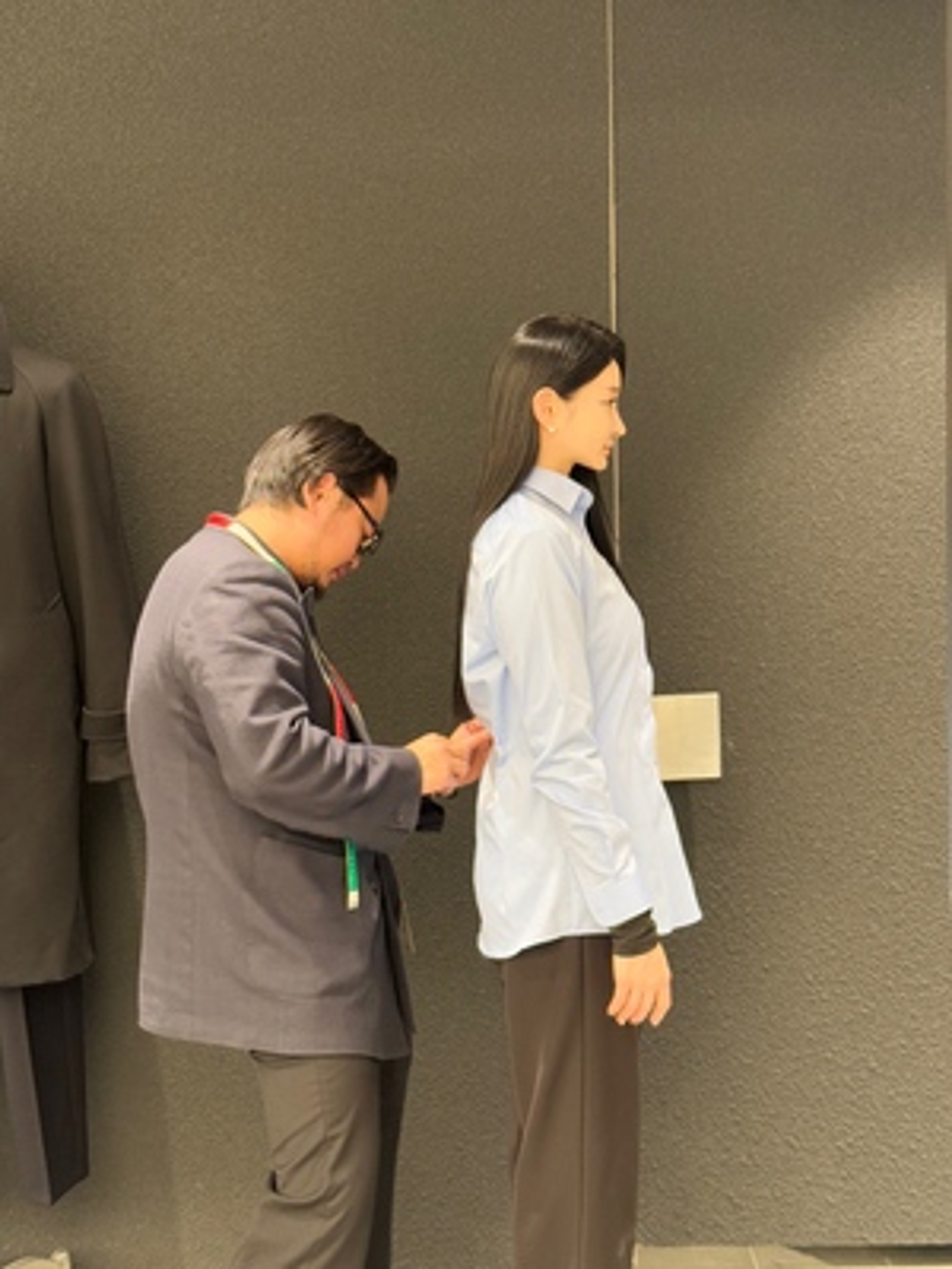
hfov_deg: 30.3
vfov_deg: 39.7
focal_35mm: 48
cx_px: 476
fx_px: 1760
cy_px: 634
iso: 200
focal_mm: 6.76
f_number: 1.78
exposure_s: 1/60
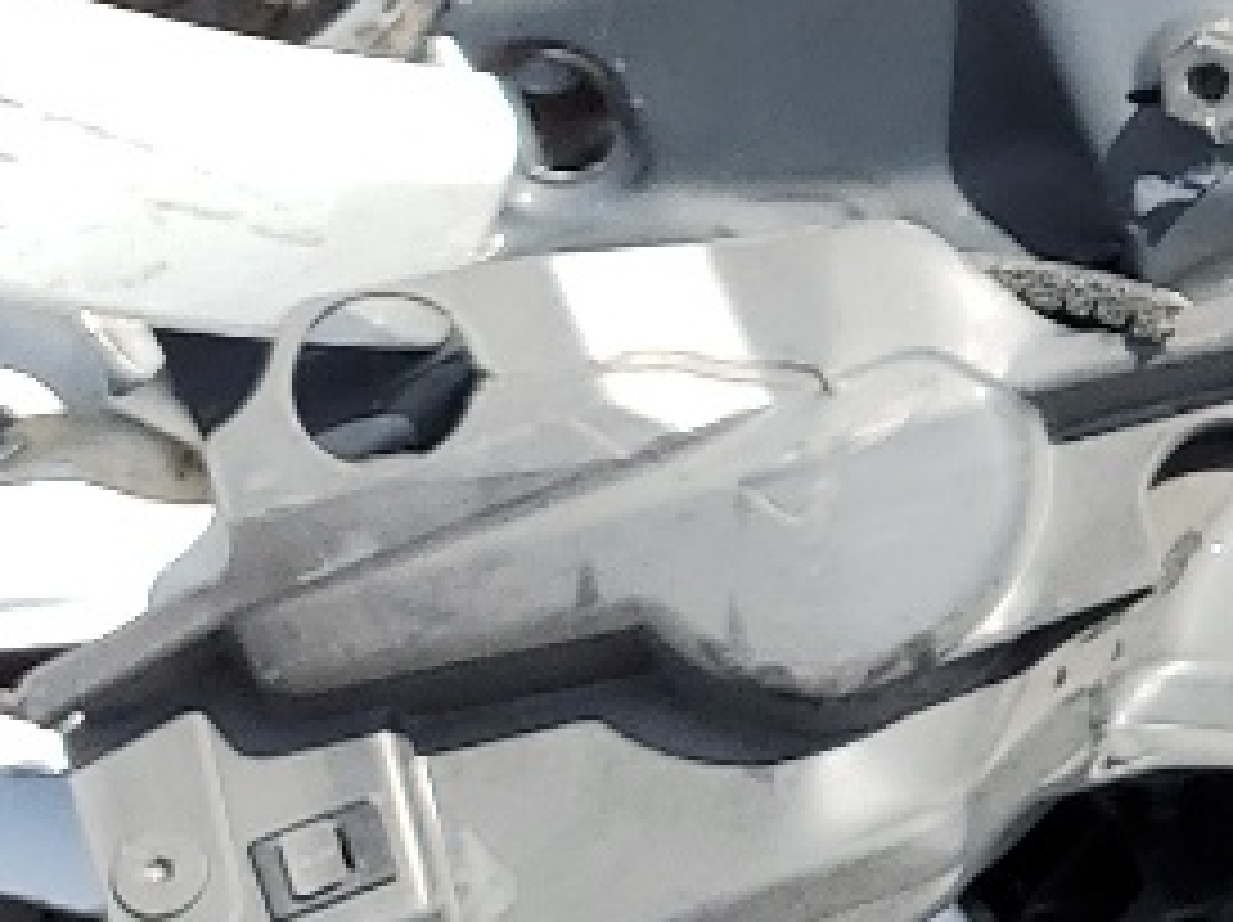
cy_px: 166
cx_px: 2277
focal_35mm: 152
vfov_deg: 9.7
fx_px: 5409
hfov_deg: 11.9
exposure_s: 1/1429
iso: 50
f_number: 1.5
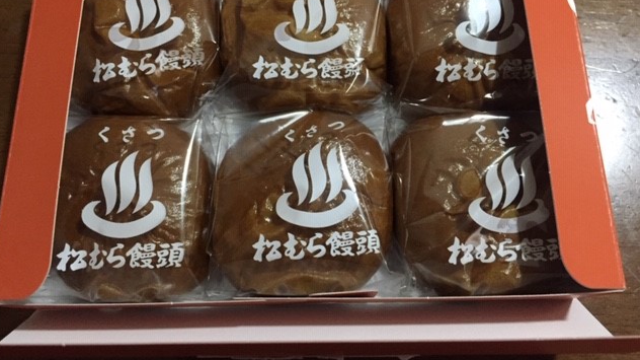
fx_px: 543
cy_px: 133
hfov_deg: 61.0
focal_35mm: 32
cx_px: 317
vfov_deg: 36.4
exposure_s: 1/20
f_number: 2.2
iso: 250
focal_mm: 4.15
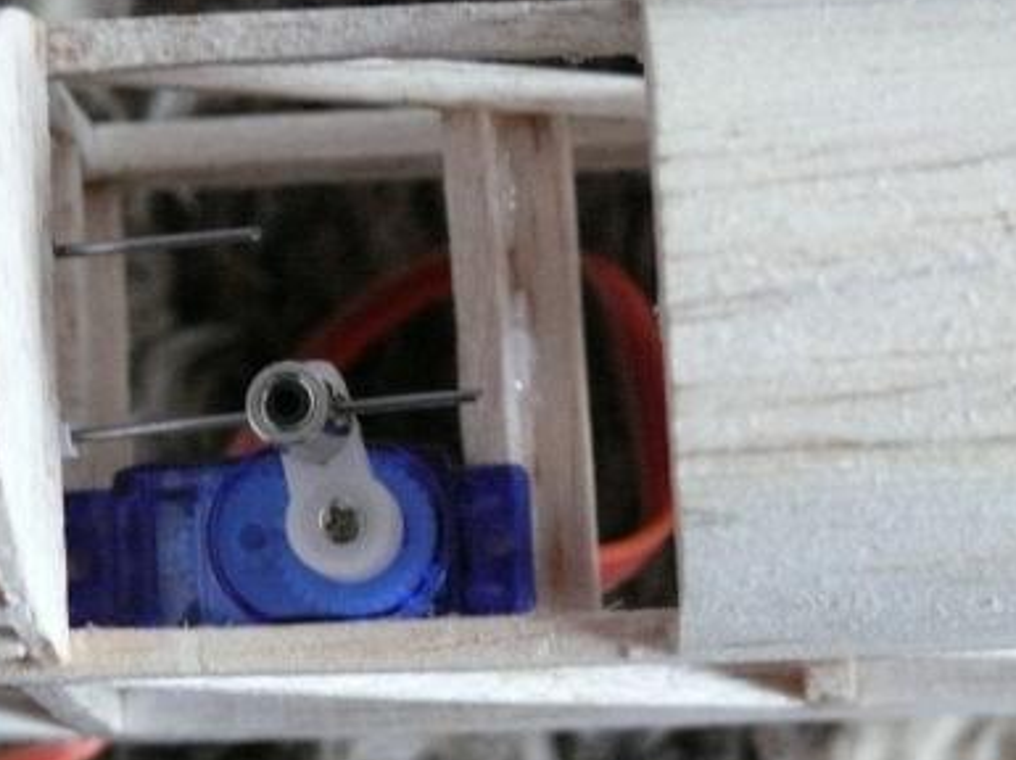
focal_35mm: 193
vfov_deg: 7.7
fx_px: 5659
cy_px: 464
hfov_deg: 10.2
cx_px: 325
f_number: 3.6
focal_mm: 24.6
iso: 800
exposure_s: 1/20
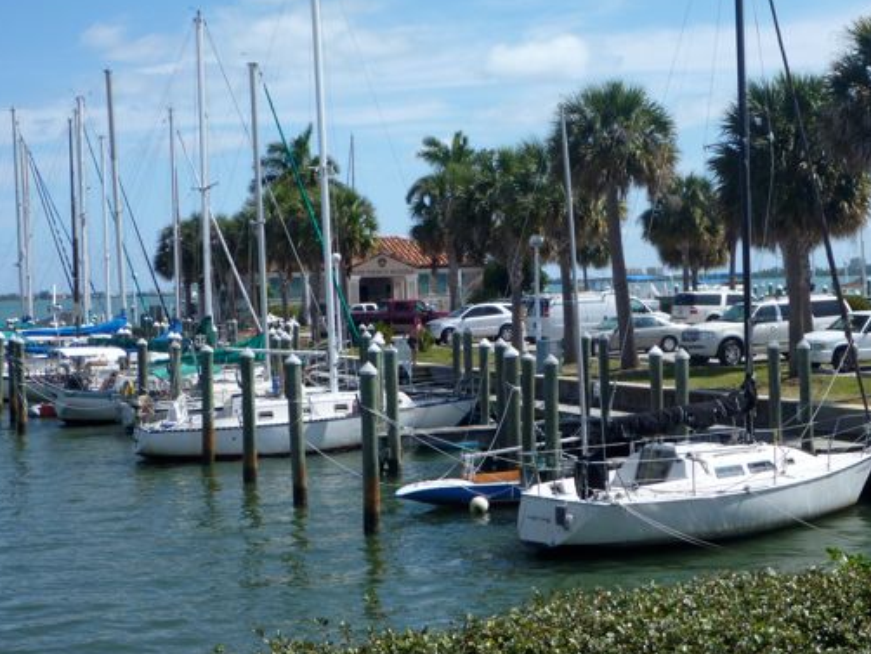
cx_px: 404
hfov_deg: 29.8
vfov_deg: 22.6
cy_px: 283
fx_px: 1636
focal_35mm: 65
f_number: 4.7
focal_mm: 9.1
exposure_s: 1/400
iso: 80
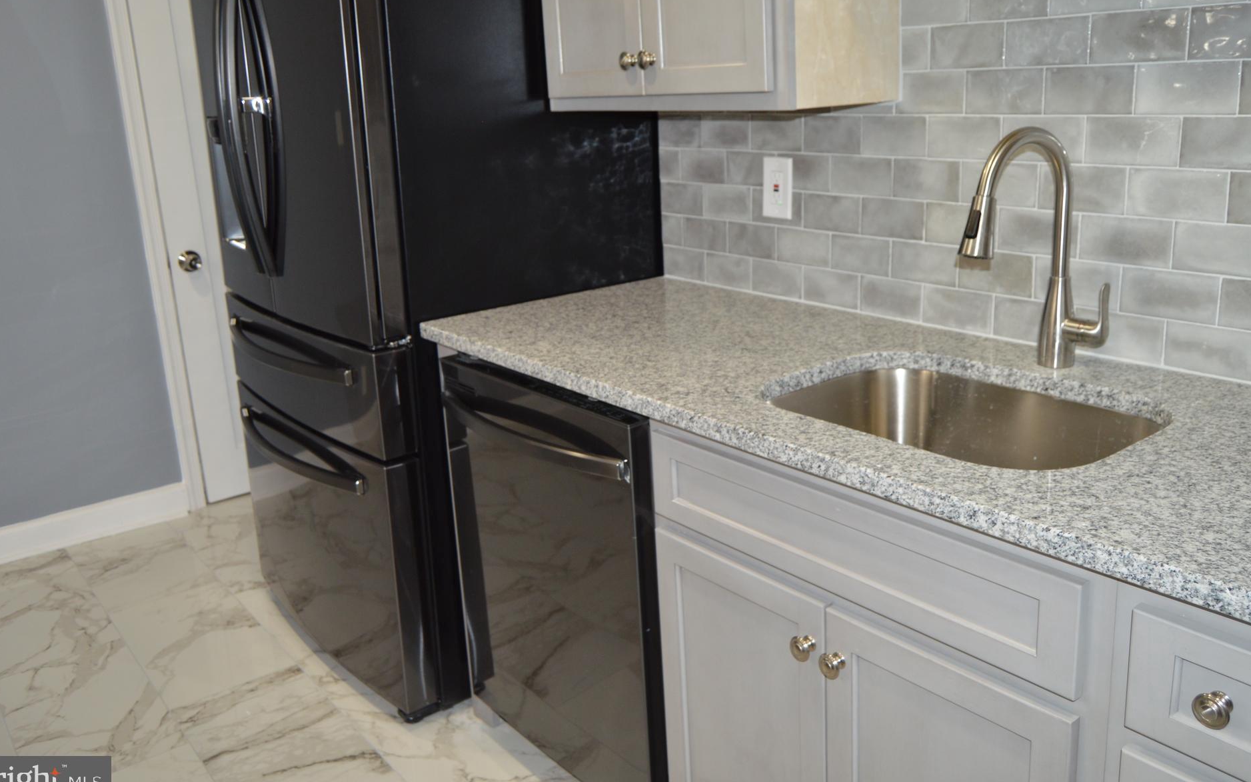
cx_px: 646
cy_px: 350
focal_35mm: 30
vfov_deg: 41.8
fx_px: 1023
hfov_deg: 62.9
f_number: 4
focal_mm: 18
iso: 400
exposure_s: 1/80
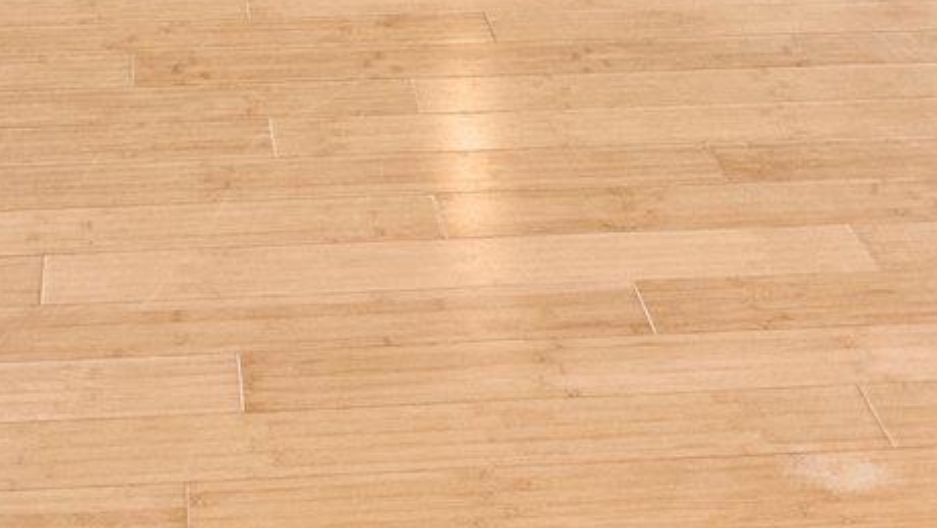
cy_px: -753
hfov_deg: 28.5
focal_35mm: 73
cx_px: 253
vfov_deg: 12.7
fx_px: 1821
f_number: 8
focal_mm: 15.7
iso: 1000
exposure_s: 1/15
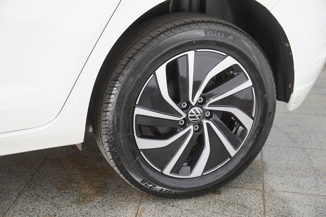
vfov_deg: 18.2
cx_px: 163
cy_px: 108
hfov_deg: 27.0
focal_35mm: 75
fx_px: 679
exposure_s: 1/80
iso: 320
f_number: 4
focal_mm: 50
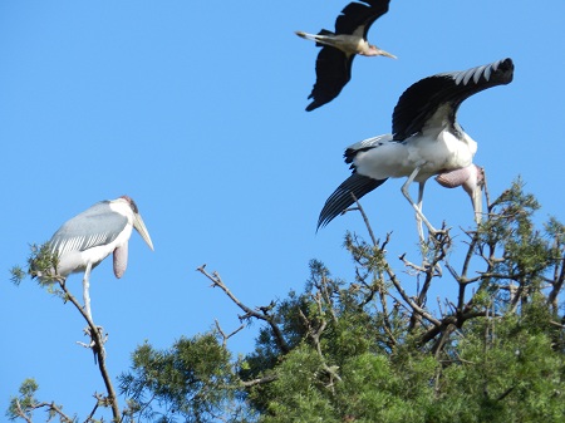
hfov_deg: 4.9
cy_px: 212
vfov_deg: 3.7
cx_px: 282
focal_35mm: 403
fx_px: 6574
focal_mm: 71.7
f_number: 5.6
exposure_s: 1/400
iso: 160
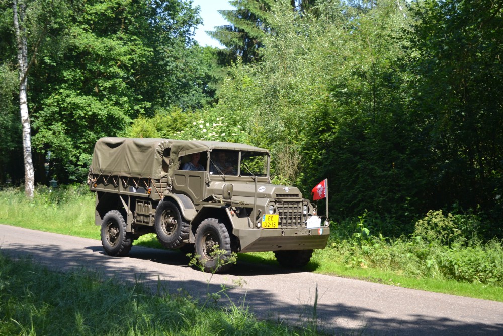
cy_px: 168
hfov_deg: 36.9
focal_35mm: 54
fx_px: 755
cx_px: 252
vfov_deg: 25.1
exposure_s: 1/160
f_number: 5
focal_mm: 36
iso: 100
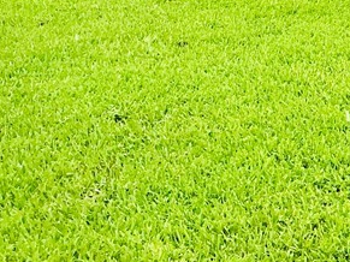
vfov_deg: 13.3
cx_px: 435
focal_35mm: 102
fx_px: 1031
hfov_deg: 18.2
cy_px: -177
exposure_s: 1/749
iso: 25
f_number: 1.8
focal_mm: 3
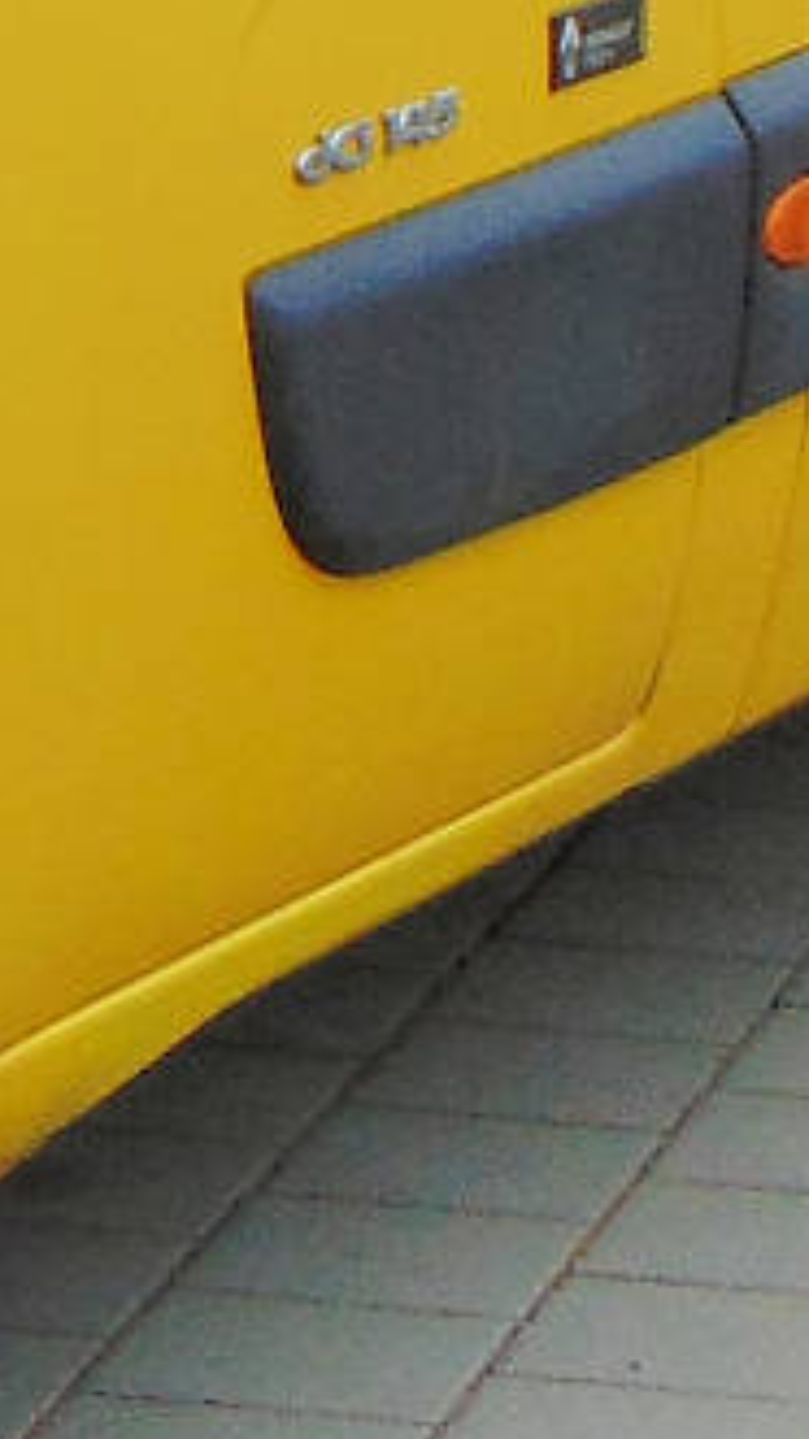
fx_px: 9808
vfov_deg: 8.2
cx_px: -1048
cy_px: -600
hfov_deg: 4.6
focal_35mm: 257
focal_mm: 6.9
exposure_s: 1/640
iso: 100
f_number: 3.3
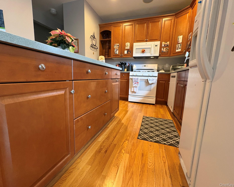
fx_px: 104
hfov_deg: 96.8
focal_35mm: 15
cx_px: 117
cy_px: 92
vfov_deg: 84.0
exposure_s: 1/60
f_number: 2.2
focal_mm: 2.22
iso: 500
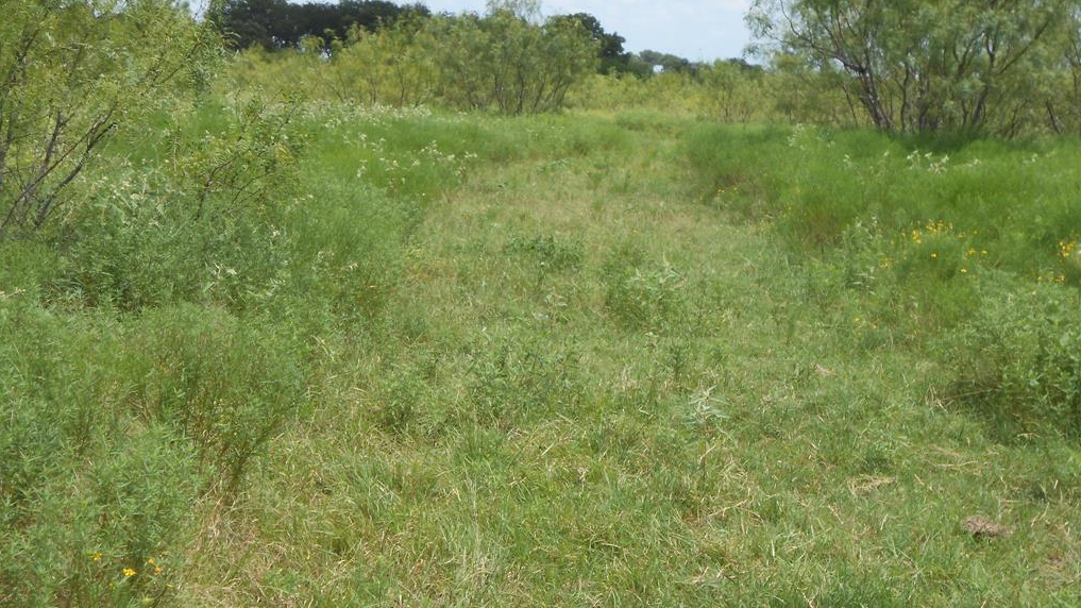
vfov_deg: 15.3
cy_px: 328
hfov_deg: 26.9
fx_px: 2264
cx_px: 538
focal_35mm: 79
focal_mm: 12.8
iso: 80
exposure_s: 1/250
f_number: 6
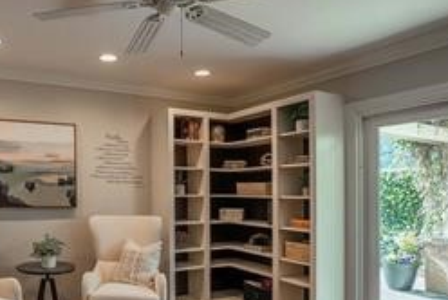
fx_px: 361
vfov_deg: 44.6
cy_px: 192
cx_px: 130
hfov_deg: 61.1
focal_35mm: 29
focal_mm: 16
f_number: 7.1
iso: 250
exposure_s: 1/400
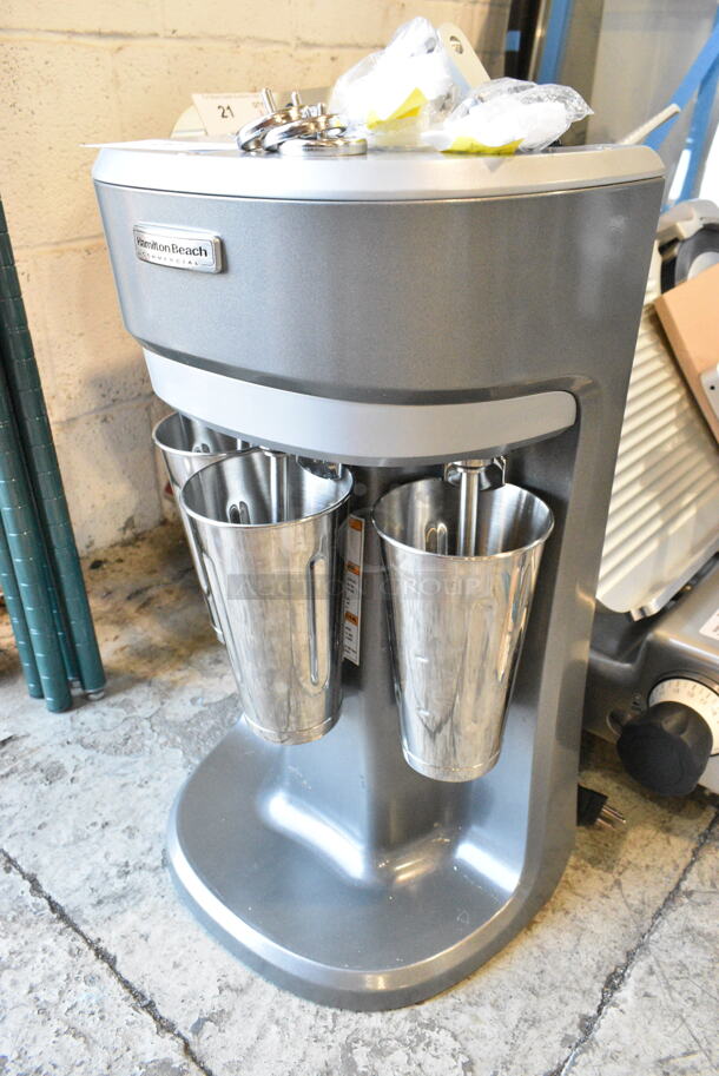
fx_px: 808
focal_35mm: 27
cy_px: 538
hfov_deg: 48.0
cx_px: 360
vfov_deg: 67.3
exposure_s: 1/250
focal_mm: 18
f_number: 8
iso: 6400
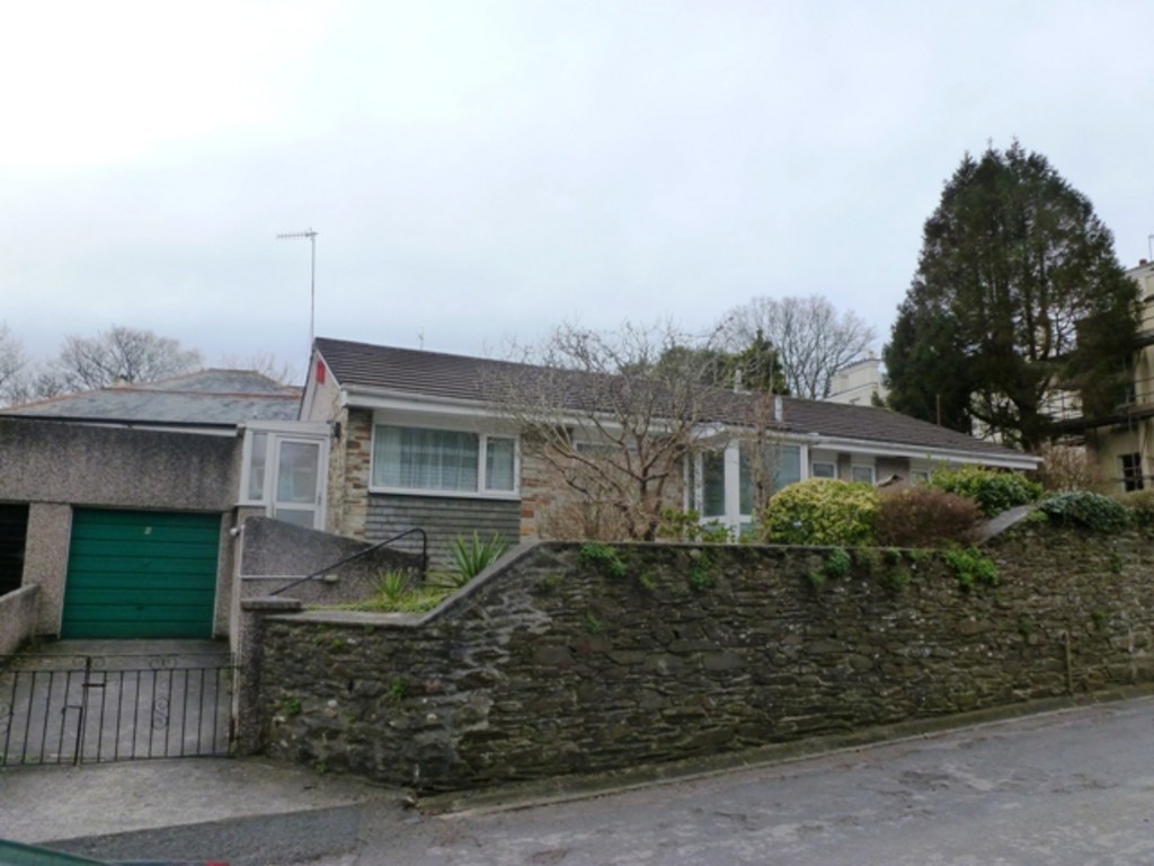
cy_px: 433
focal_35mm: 24
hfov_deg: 71.6
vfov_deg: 56.8
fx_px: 800
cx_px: 577
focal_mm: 4.3
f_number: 4
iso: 160
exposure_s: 1/400
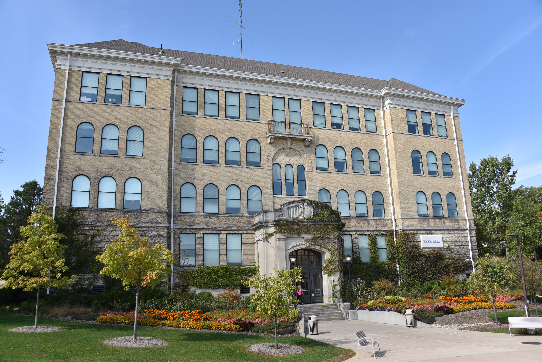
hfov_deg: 65.5
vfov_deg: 46.4
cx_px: 271
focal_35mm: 28
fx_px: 422
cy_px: 181
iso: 200
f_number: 9
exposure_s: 1/320
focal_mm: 28
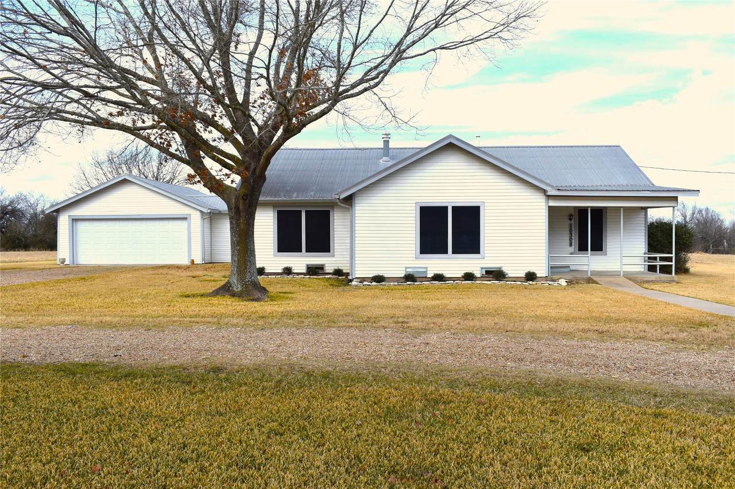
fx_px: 674
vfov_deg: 40.0
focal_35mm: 33
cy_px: 244
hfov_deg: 57.2
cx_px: 368
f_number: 8
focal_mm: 22
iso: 110
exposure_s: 1/250
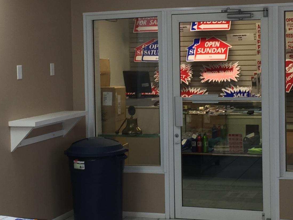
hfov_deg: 24.7
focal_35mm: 79
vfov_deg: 18.7
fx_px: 669
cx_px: 135
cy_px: 94
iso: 32
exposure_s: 1/40
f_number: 2.2
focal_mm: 4.15
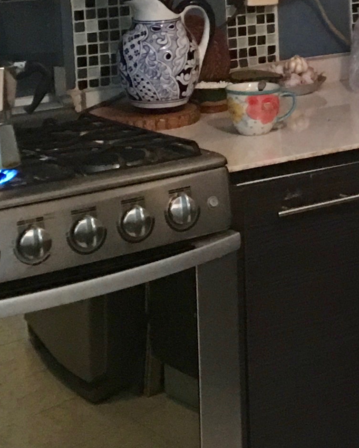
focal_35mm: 121
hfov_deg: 11.7
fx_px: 1606
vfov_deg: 15.7
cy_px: 44
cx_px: 678
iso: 80
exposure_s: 1/4
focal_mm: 4.15
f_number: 2.2
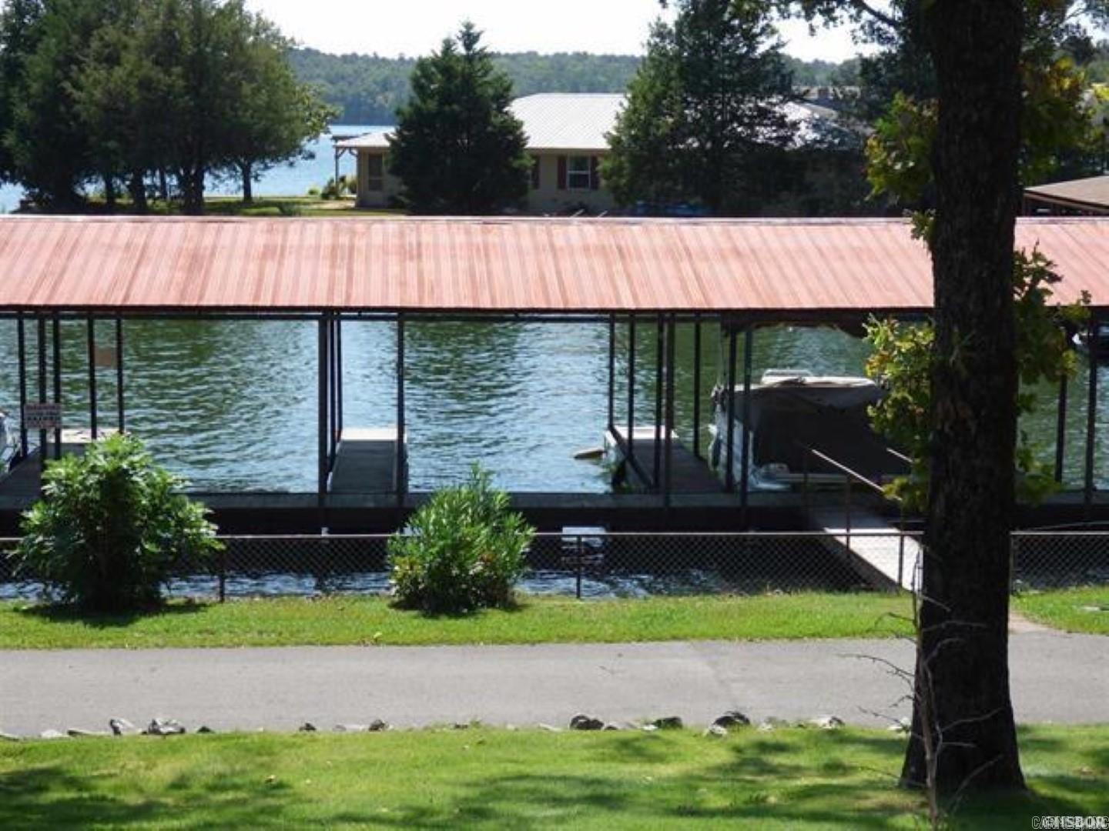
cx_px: 554
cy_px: 416
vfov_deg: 21.3
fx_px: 2211
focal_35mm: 69
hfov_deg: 28.2
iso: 100
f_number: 4.2
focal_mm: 11.76
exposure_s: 1/400
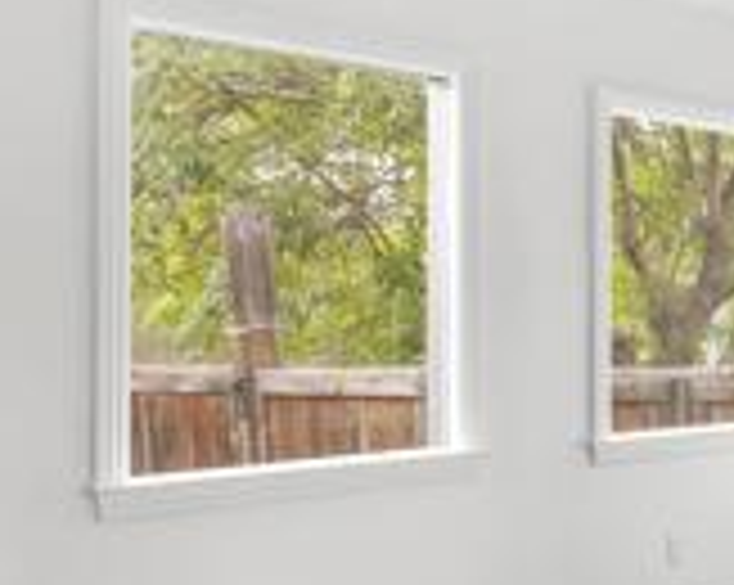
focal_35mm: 59
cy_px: 279
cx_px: 1139
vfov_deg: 25.8
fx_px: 1280
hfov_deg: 24.1
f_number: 8
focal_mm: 16
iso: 500
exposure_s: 1/10
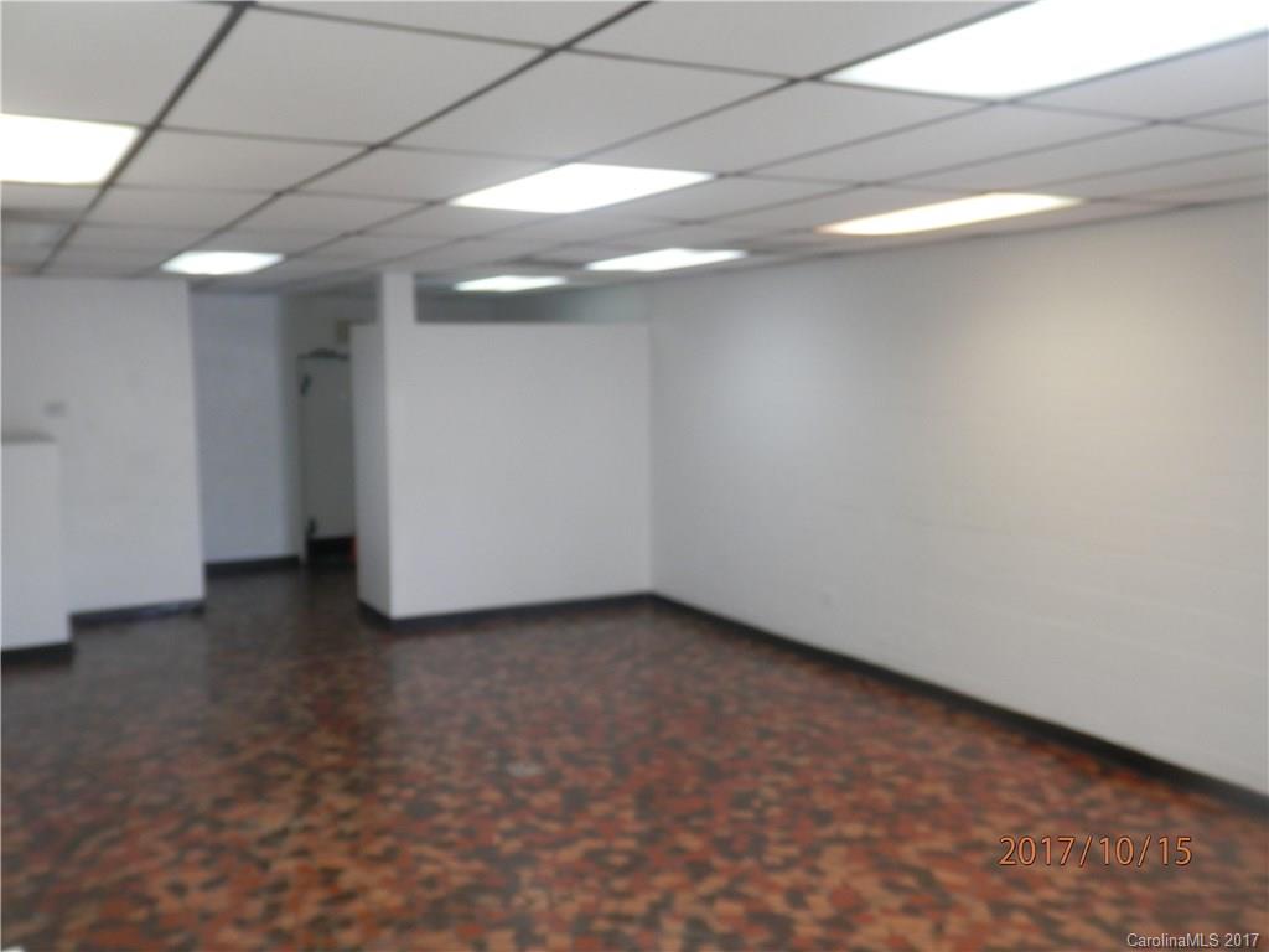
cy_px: 476
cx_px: 634
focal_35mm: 30
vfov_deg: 46.8
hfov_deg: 60.0
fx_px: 1100
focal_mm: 5.5
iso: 200
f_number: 3.3
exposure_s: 1/30
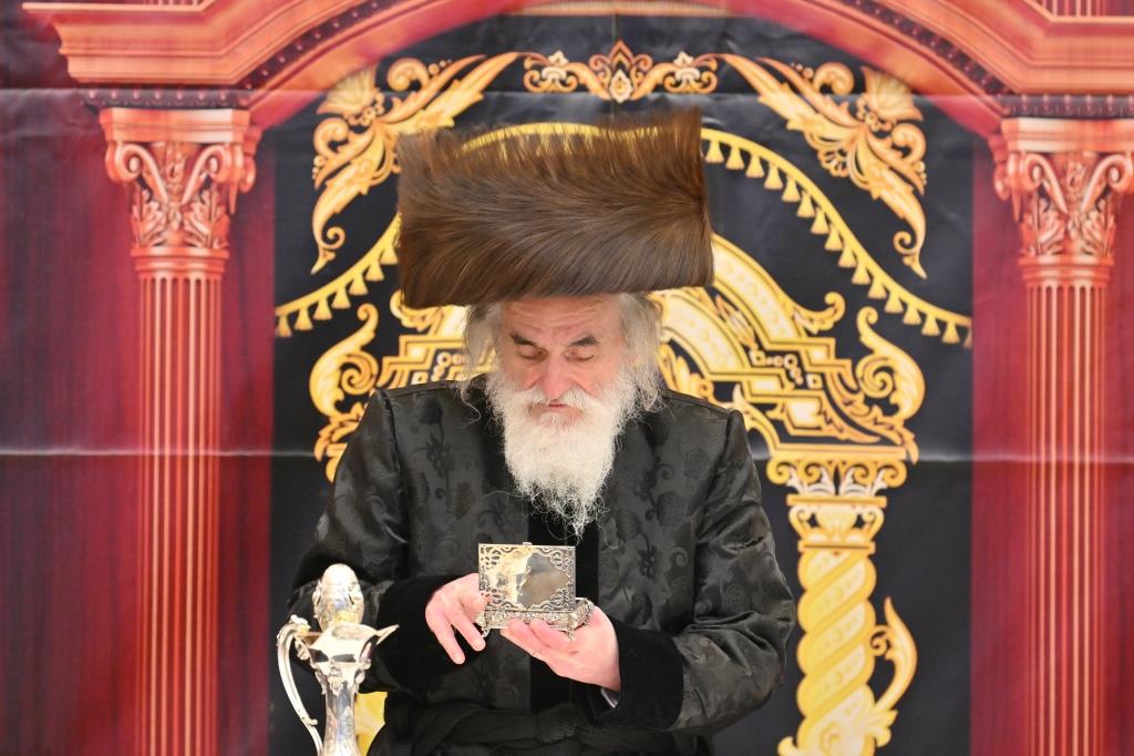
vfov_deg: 5.4
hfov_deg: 8.1
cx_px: 567
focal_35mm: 255
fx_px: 8029
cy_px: 378
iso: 800
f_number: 2.8
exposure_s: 1/125
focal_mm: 170
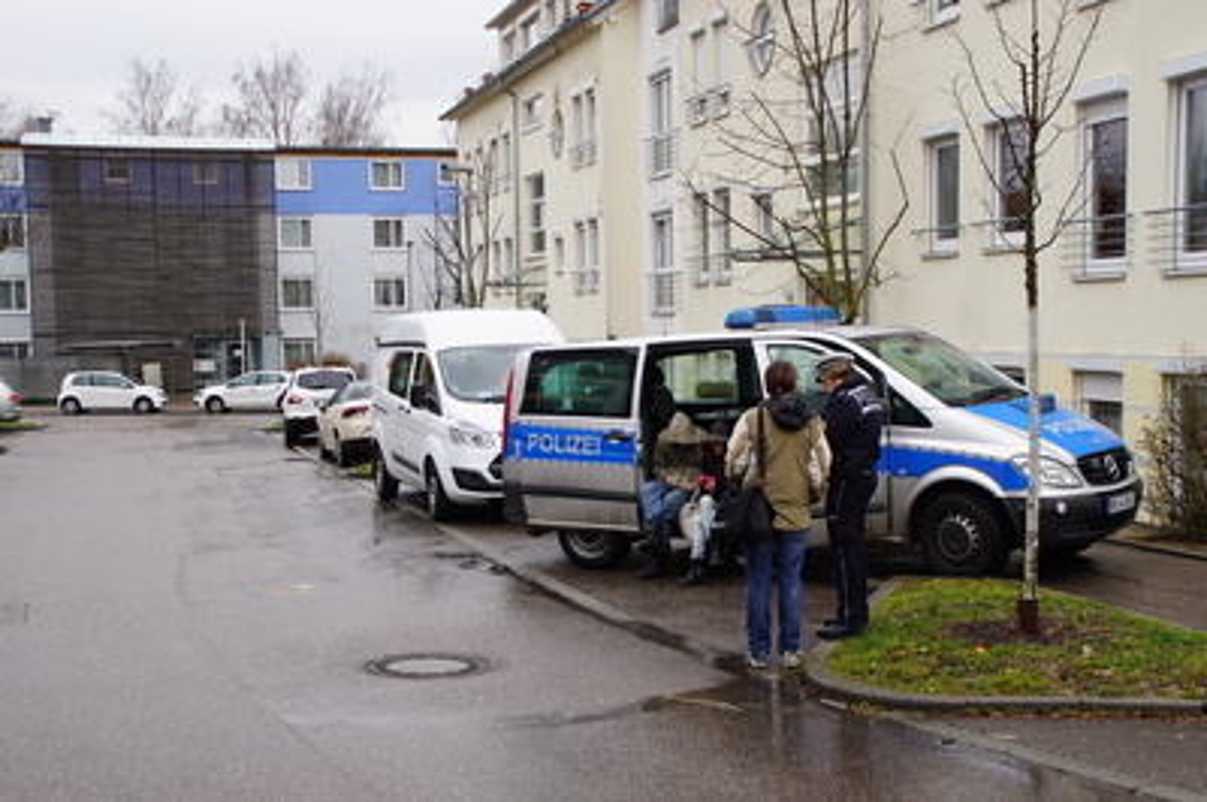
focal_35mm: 45
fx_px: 1507
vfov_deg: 29.8
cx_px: 604
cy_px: 401
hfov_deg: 43.6
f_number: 6.3
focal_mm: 30
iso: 100
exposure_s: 1/100
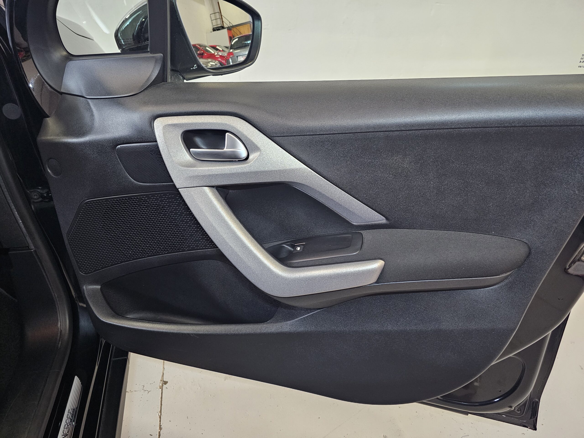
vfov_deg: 58.9
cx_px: 292
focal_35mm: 23
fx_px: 388
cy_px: 219
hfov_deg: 73.9
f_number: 1.7
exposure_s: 1/24
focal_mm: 6.3
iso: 500
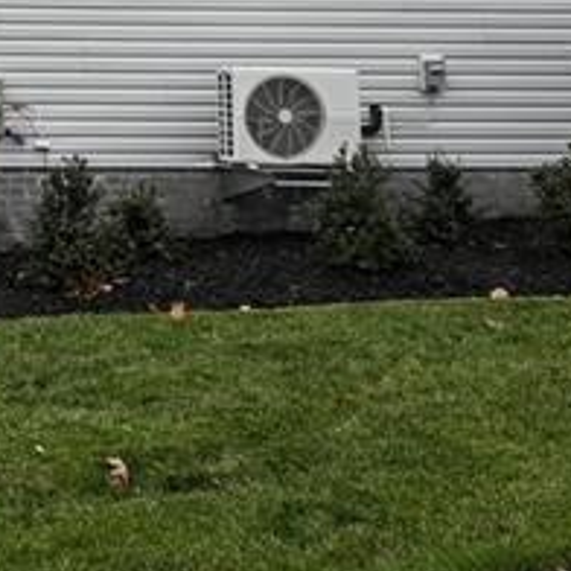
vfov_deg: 21.2
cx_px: -227
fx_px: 1411
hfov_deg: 20.3
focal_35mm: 76
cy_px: -121
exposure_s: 1/60
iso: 100
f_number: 6.3
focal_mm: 14.5
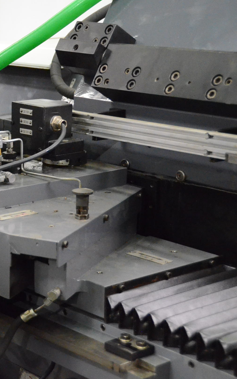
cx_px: -29
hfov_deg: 13.7
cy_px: 189
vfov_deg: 22.3
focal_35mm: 93
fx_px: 961
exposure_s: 1/200
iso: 6400
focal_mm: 40
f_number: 4.5
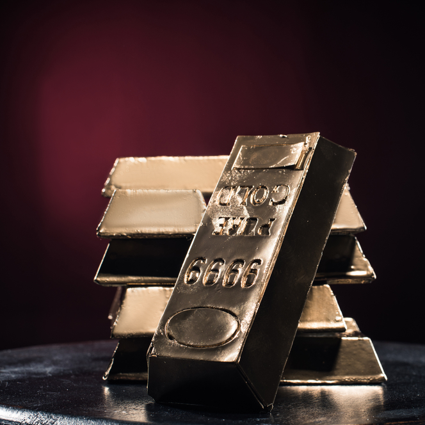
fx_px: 889
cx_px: 309
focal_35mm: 64
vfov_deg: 26.9
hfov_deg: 26.6
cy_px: 213
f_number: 9
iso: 100
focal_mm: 50
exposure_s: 1/200
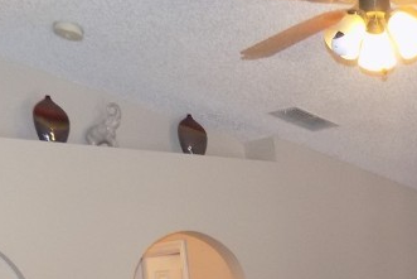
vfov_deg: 16.9
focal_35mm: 74
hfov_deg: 24.5
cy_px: 404
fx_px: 857
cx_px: 510
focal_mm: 4
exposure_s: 1/30
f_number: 3.1
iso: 250
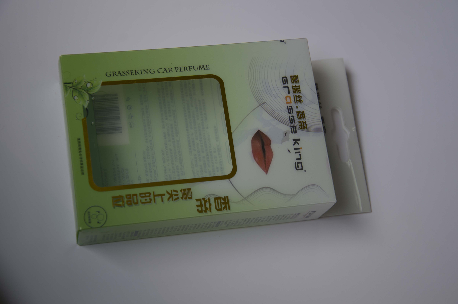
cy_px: 152
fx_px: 990
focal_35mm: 78
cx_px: 229
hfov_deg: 26.0
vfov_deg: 17.4
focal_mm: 52
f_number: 5.6
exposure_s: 1/60
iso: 100
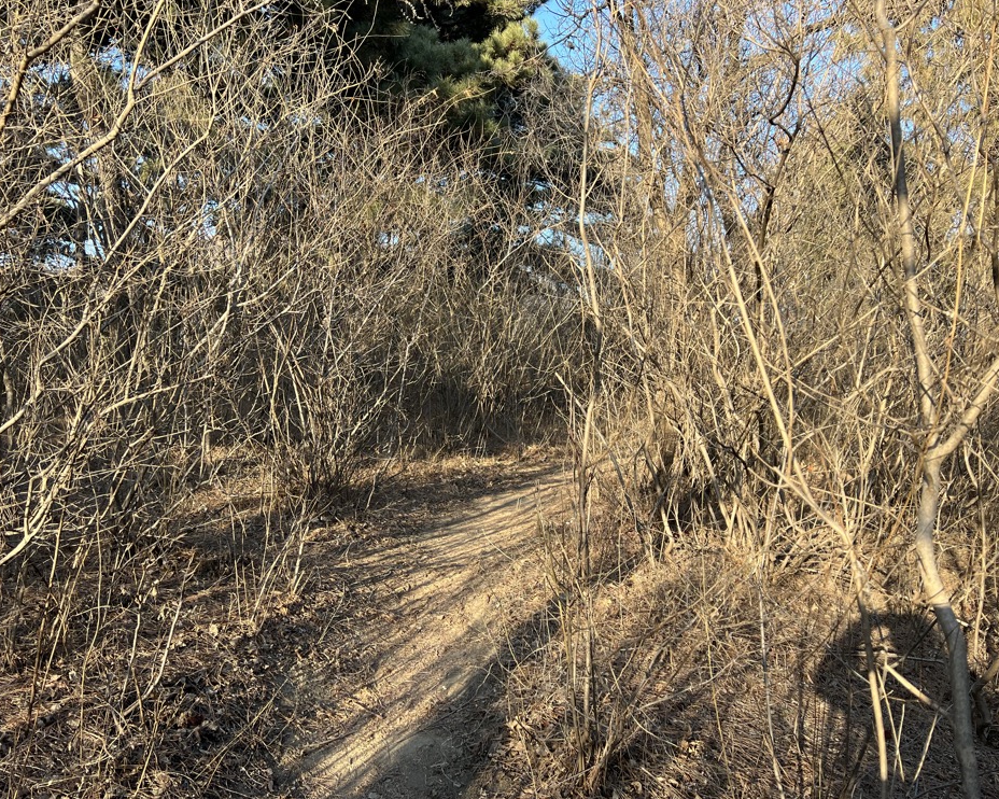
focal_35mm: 28
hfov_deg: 62.2
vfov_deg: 51.5
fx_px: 828
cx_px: 484
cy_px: 407
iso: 50
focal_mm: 5.7
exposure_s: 1/499
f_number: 1.5
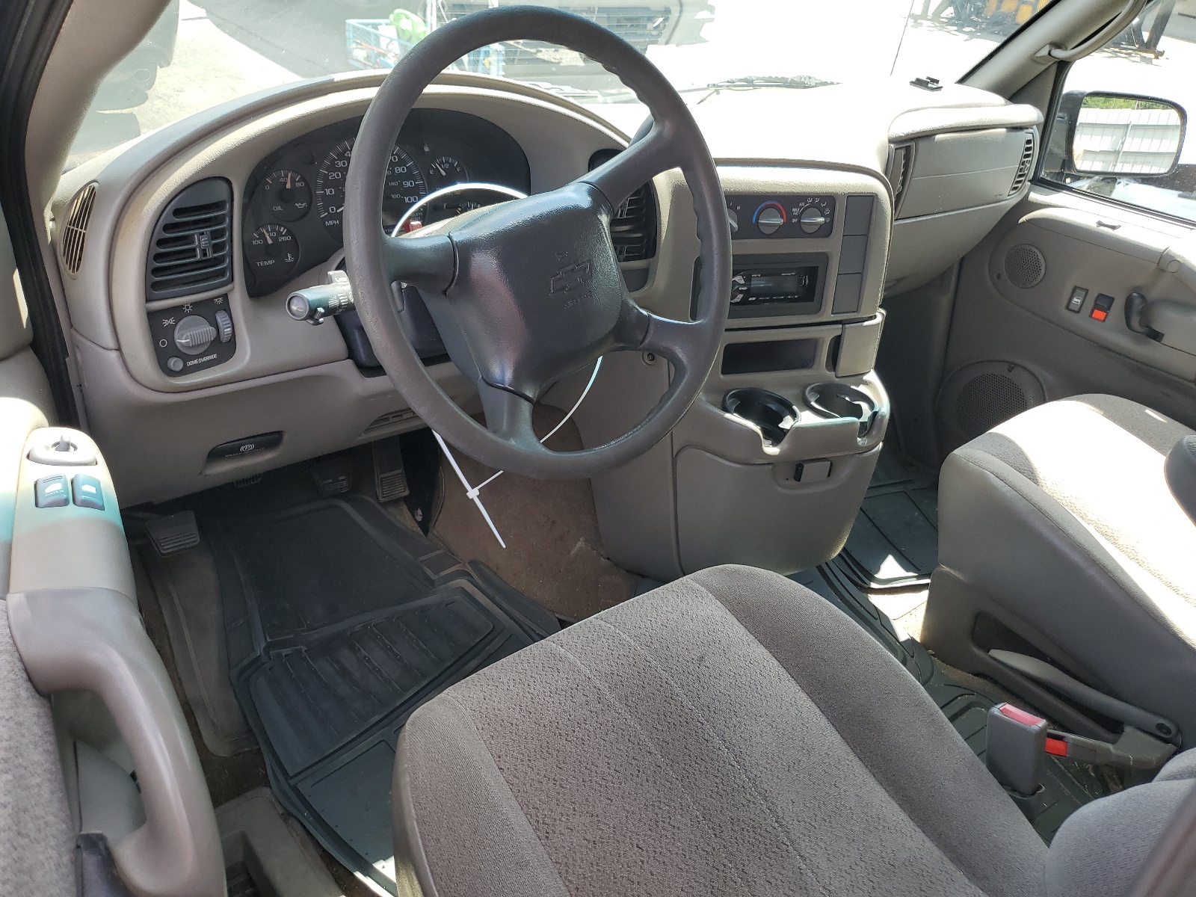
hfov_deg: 67.3
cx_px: 598
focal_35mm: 26
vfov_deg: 53.1
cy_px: 448
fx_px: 898
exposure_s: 1/370
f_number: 1.5
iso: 50
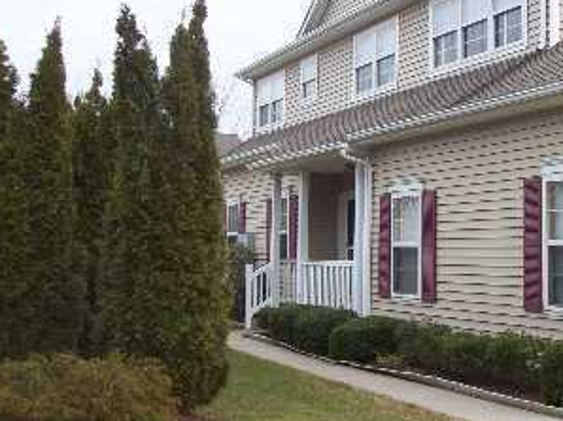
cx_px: 404
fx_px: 943
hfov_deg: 32.8
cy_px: 179
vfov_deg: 25.2
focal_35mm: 58
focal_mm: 6
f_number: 2.7
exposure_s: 1/215
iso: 80
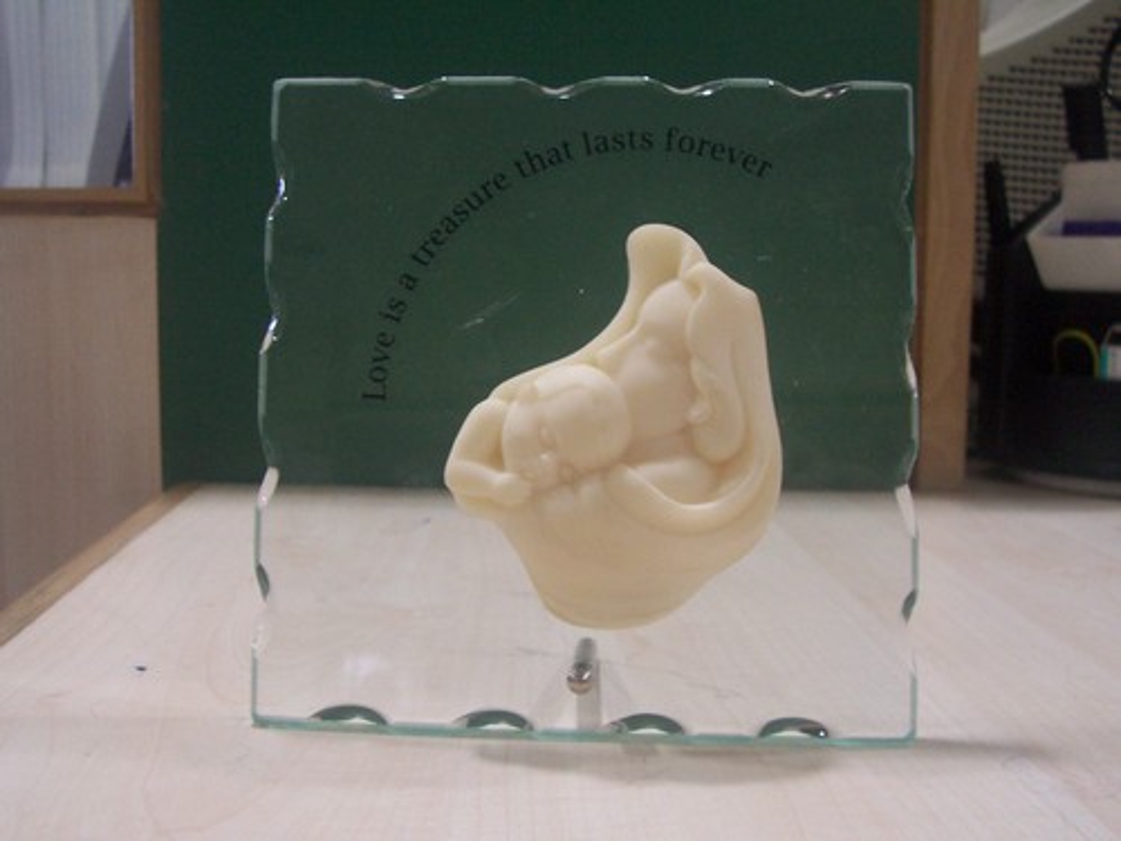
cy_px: 420
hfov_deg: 50.1
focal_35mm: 37
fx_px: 1198
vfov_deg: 38.7
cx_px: 560
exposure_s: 1/20
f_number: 2.8
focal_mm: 5.6
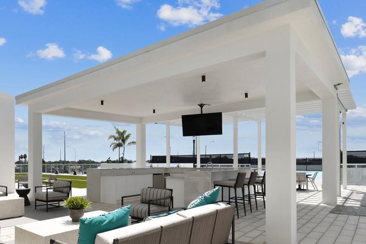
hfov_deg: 69.4
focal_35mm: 25
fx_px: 254
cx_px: 121
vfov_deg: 50.3
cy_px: 164
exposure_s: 1/250
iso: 100
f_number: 7.1
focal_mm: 10
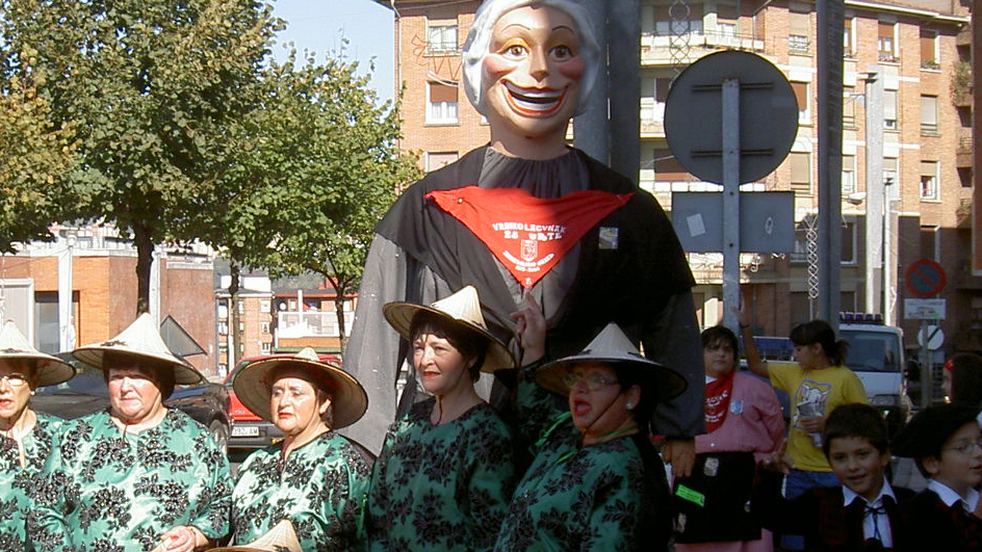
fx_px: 1875
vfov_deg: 16.7
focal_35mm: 72
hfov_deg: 29.2
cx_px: 336
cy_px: 346
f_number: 4.7
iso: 100
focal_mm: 8
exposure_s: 1/417
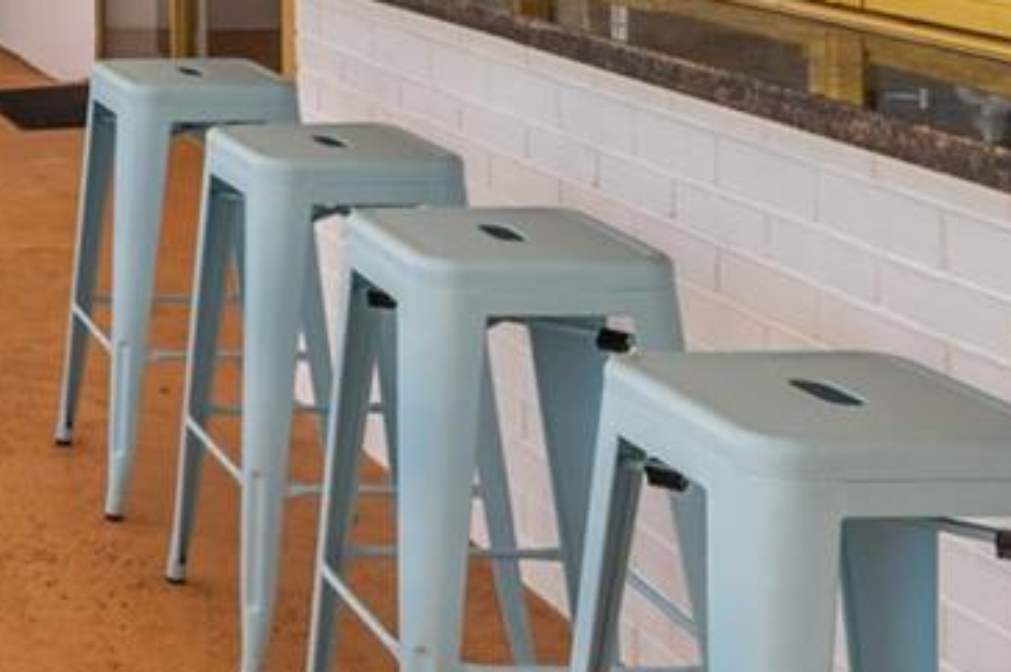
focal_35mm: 66
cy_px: 36
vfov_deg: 20.1
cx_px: -242
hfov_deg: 26.6
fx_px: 1852
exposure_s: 1/80
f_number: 8
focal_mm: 10
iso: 100
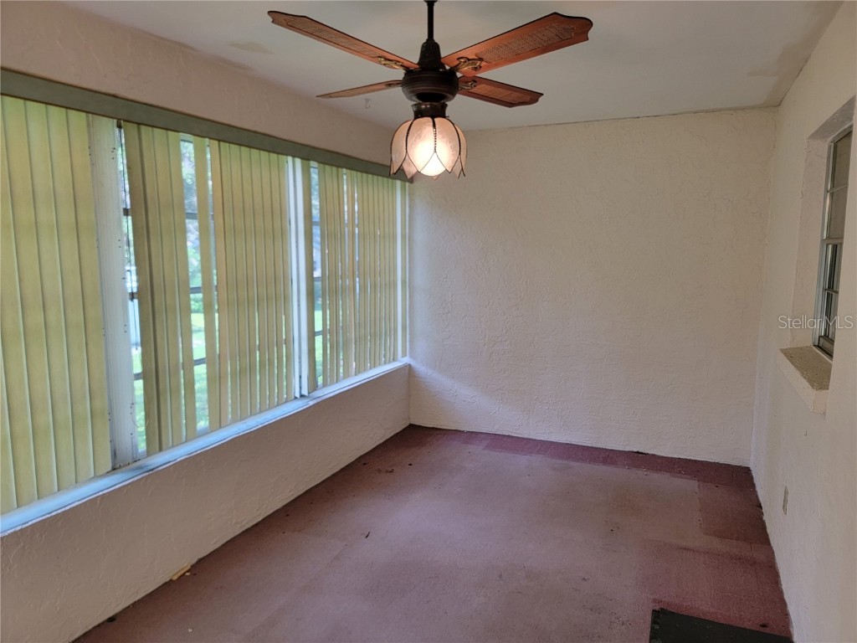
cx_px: 428
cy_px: 322
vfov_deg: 56.8
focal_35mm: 24
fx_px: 594
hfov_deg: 71.6
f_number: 1.8
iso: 160
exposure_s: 1/120
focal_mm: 6.7
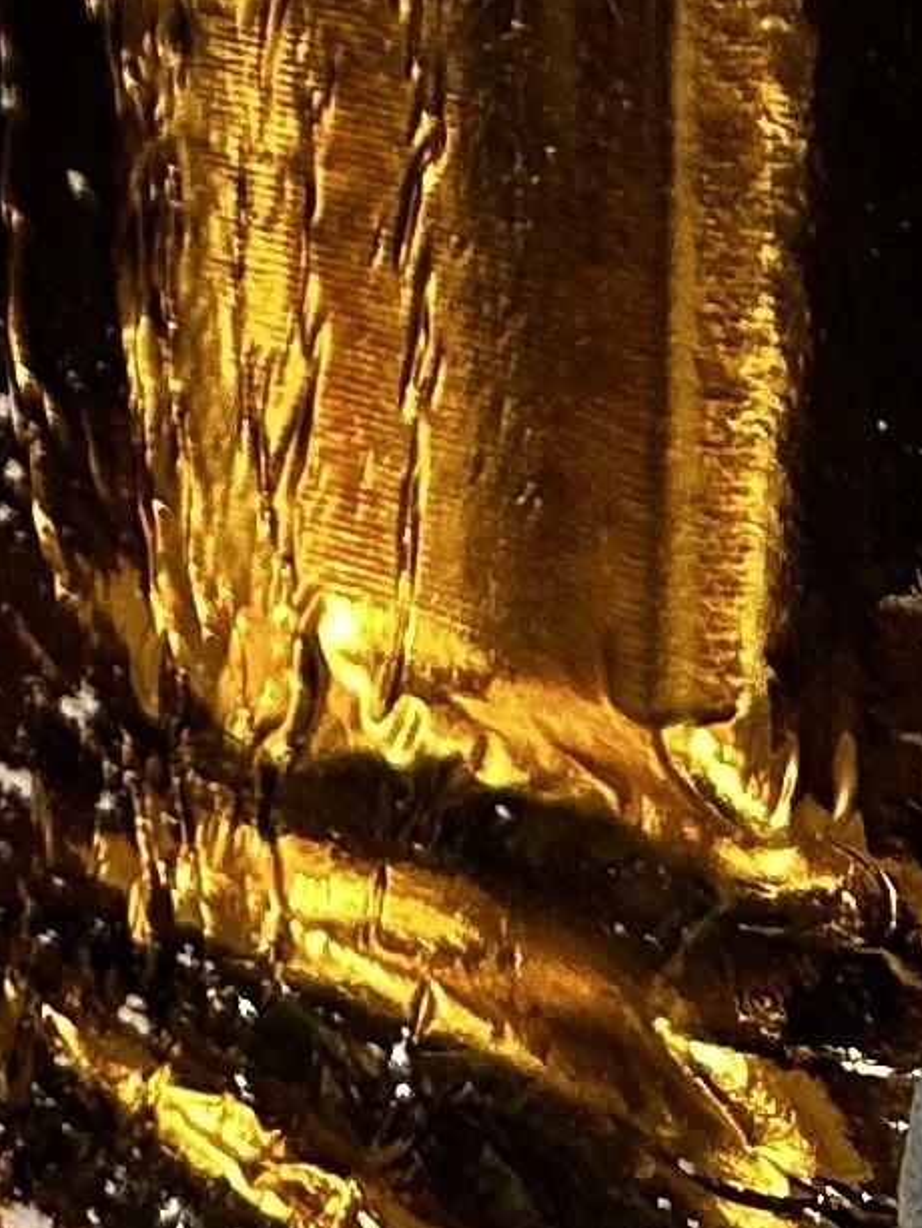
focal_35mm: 171
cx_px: -1782
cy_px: -2027
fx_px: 6071
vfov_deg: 9.7
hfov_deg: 7.7
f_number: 1.5
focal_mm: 5.7
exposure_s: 1/50
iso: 125
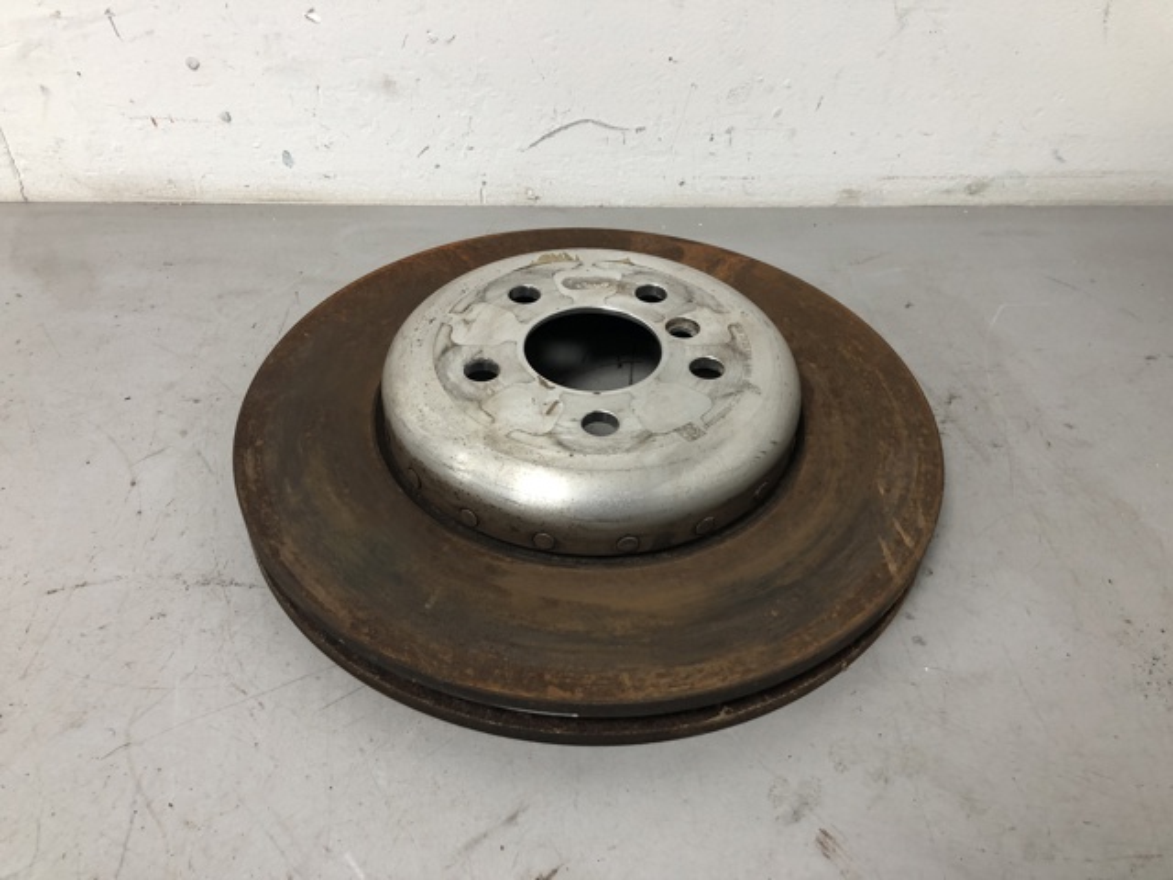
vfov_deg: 49.7
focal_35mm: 28
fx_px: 949
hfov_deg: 63.4
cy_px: 440
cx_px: 586
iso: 32
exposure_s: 1/25
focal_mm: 4
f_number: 1.8
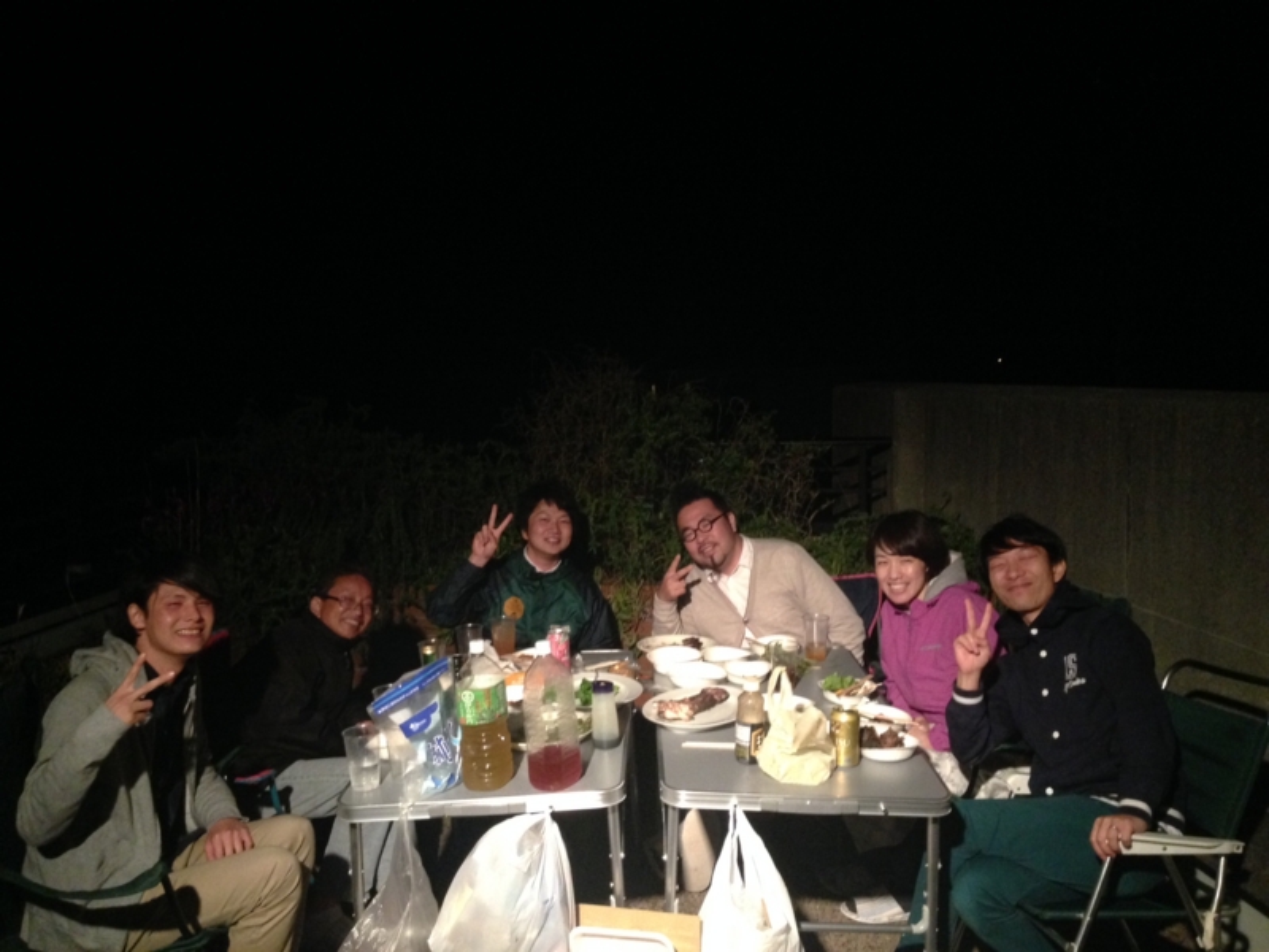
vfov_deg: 42.9
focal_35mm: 33
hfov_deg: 55.4
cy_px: 476
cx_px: 634
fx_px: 1210
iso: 400
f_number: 2.4
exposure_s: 1/15
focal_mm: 4.12
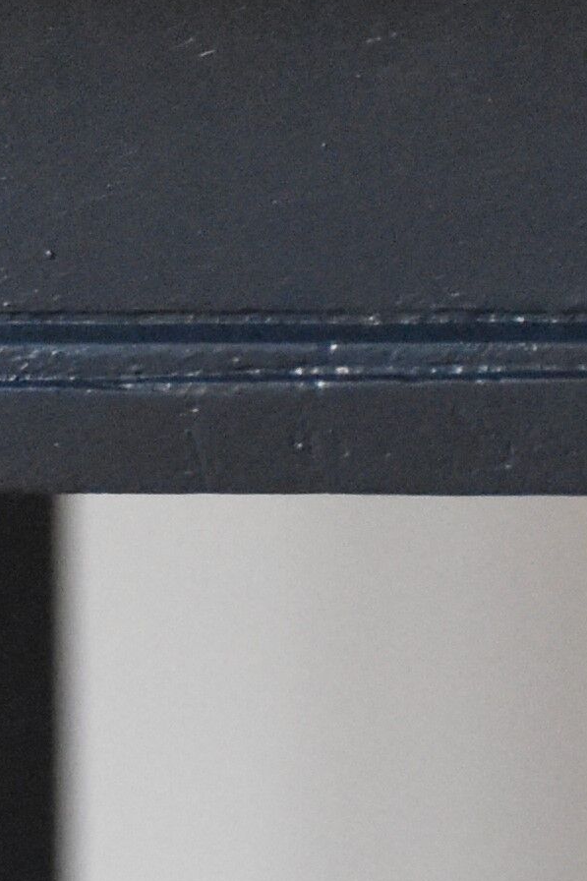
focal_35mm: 1808
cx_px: -1027
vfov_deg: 1.1
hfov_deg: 0.8
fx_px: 44234
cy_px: 406
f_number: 5.3
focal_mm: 180
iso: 2500
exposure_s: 1/320
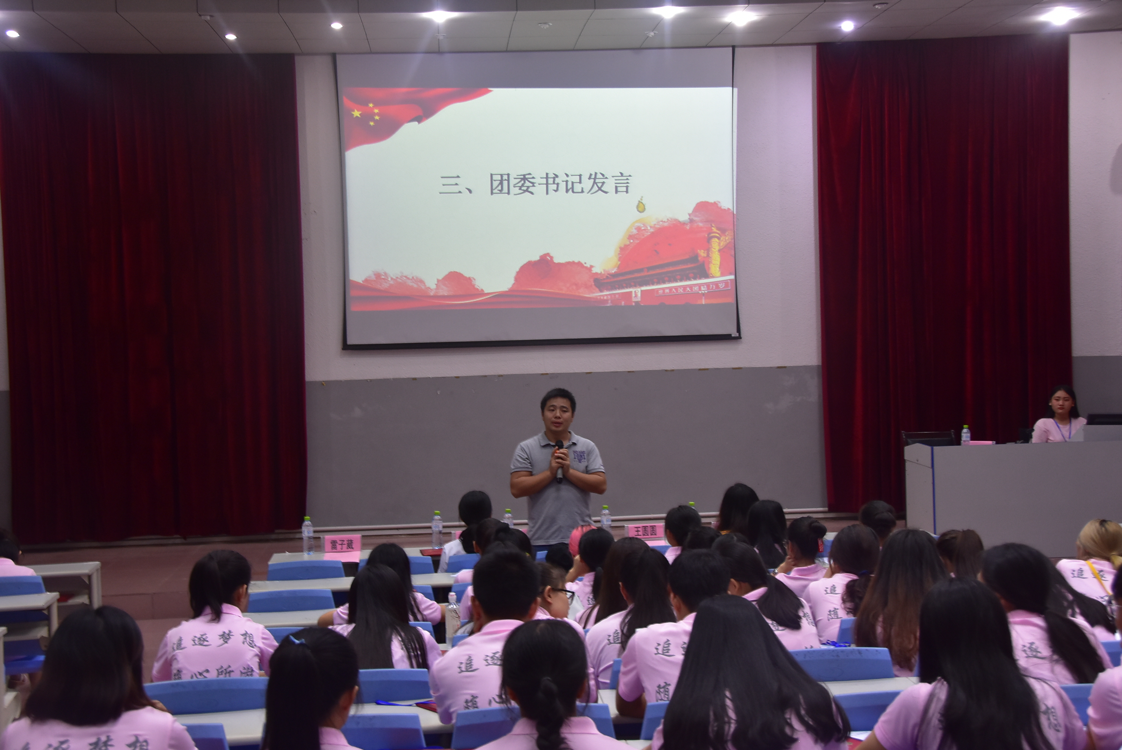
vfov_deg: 25.8
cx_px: 561
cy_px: 375
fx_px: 1637
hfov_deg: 37.8
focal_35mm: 52
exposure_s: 1/25
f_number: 7.1
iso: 800
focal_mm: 35
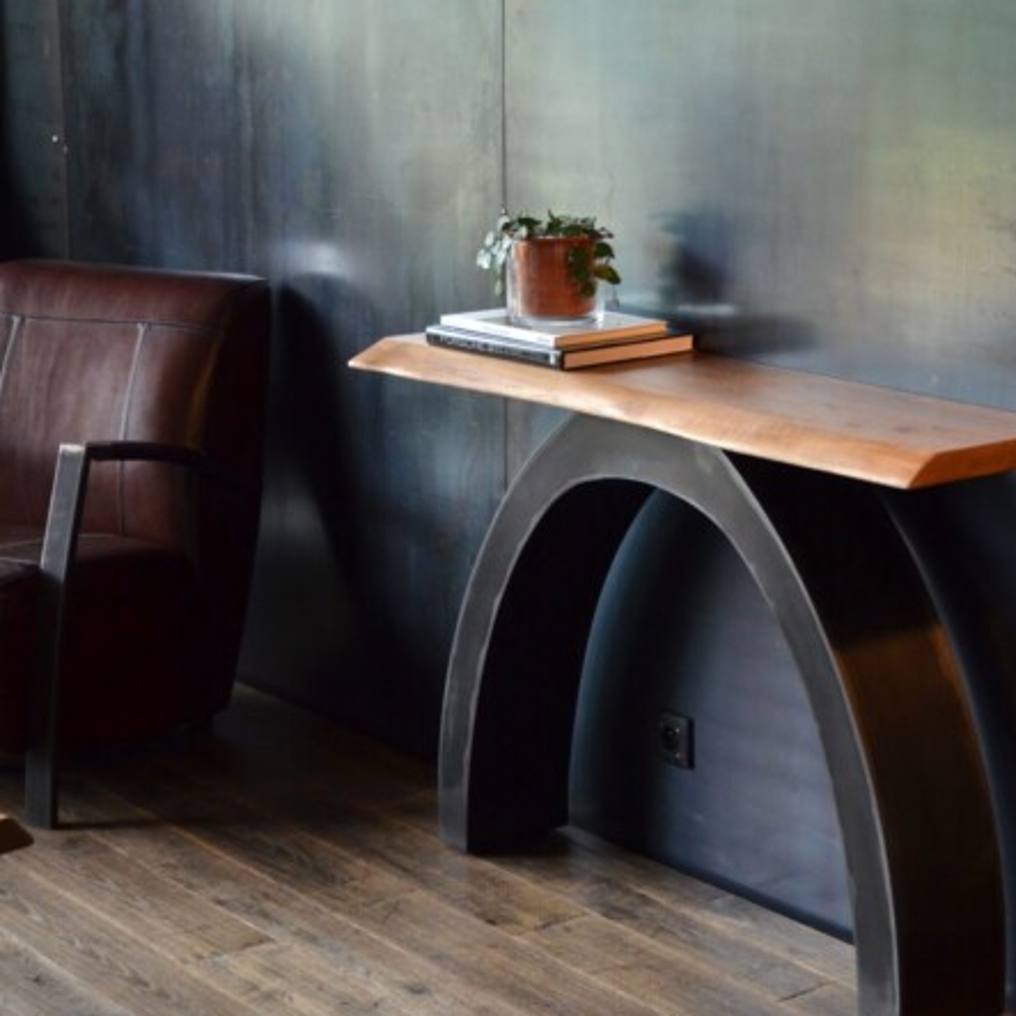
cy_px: 492
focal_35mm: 75
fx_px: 2490
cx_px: 734
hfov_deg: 22.9
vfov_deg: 23.1
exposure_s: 1/100
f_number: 2.8
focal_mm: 34
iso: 800
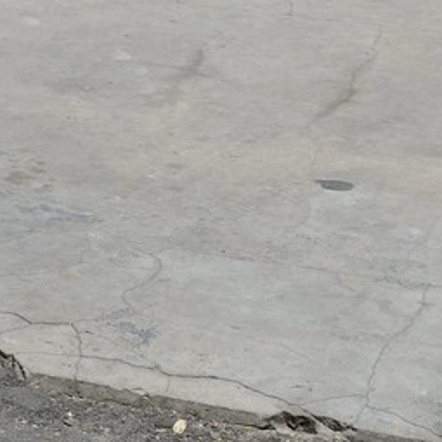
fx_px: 3467
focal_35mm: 240
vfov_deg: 7.0
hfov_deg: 7.1
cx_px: -404
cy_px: -515
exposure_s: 1/500
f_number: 11
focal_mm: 45
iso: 400
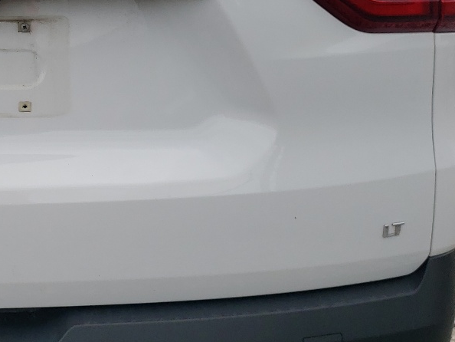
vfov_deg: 20.8
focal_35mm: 70
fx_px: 920
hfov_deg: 26.3
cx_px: 3
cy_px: 79
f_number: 1.5
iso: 50
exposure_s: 1/667
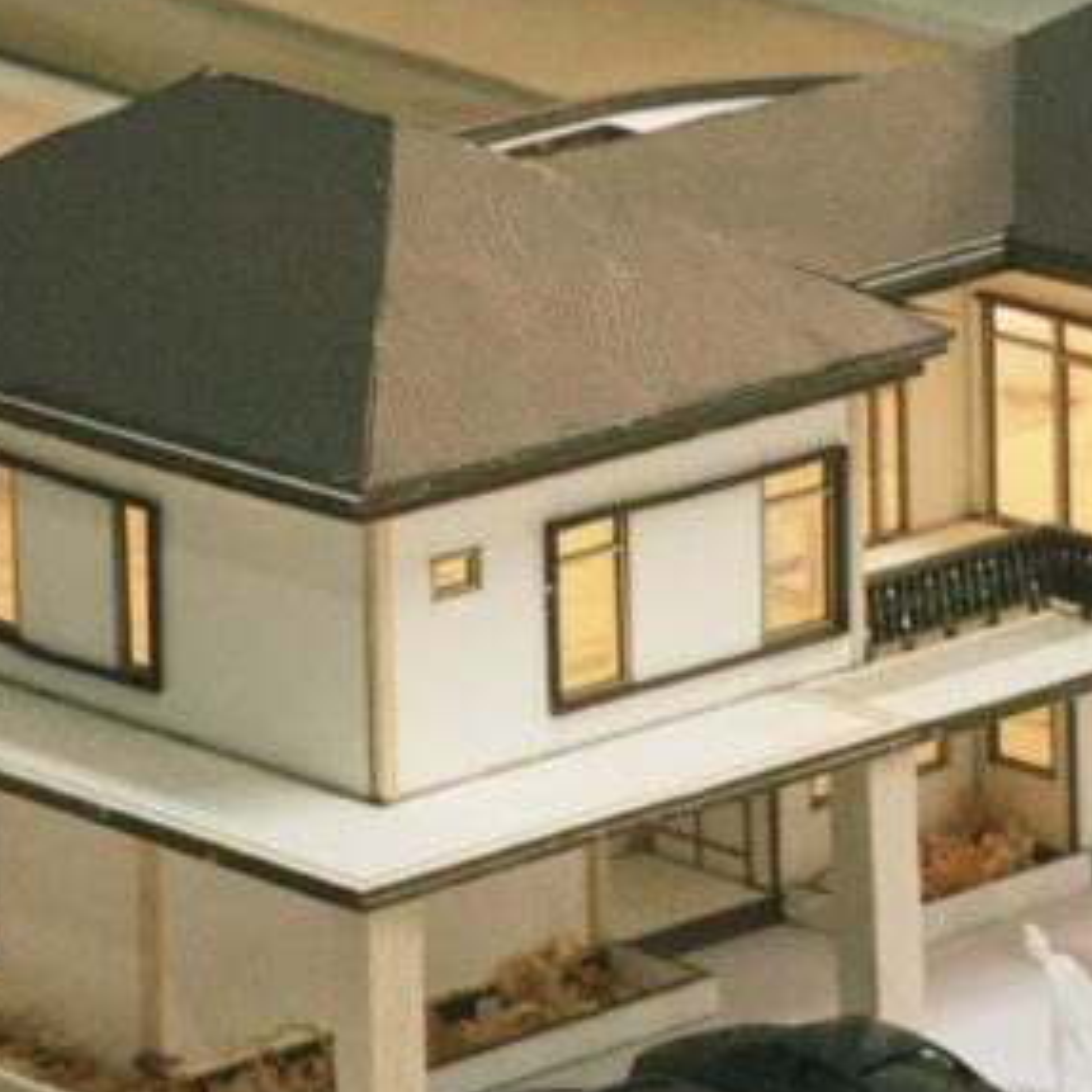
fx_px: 10136
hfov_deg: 6.2
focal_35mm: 284
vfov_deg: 6.2
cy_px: 377
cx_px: 400
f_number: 2.8
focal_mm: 15.66
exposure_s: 1/100
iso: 160
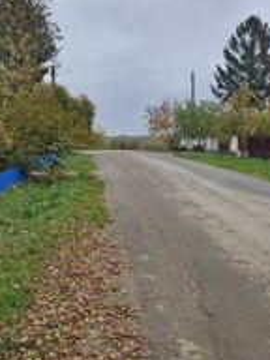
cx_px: 99
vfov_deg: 38.0
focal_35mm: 50
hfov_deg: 29.0
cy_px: 218
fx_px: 520
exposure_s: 1/2517
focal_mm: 5
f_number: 1.8
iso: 50
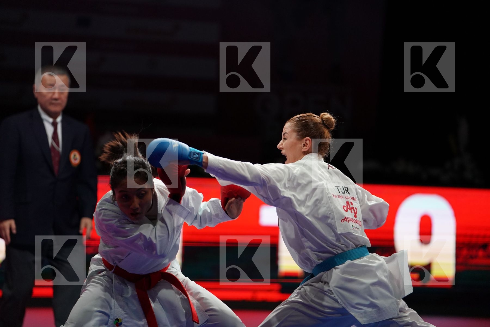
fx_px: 2355
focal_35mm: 173
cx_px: 245
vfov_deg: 7.9
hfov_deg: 11.9
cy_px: 164
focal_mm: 173
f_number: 2.8
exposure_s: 1/1000
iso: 2500
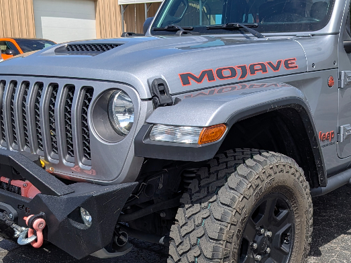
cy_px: 166
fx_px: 476
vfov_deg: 30.7
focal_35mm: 47
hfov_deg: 39.9
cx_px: 238
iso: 39
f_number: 1.7
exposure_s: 1/3311
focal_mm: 4.53
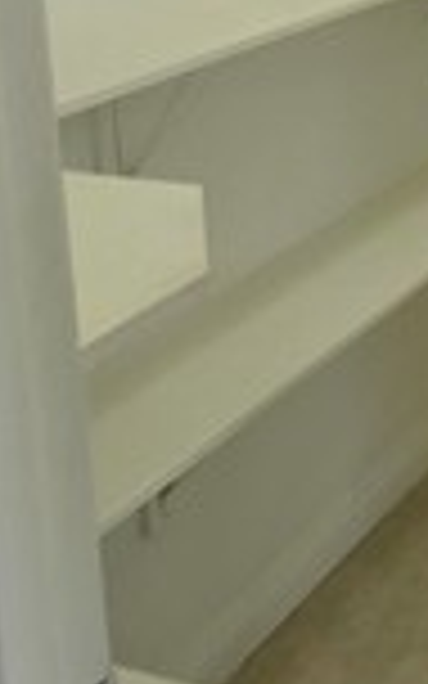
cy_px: -130
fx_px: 1082
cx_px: 779
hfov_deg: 17.8
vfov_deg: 30.1
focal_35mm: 58
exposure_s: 1/120
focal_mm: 2.2
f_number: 1.9
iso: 200
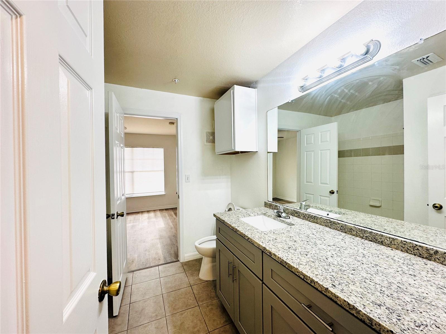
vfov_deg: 85.7
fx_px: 180
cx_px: 223
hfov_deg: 102.1
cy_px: 167
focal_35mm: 14
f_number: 2.2
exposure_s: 1/120
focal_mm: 2.22
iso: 80
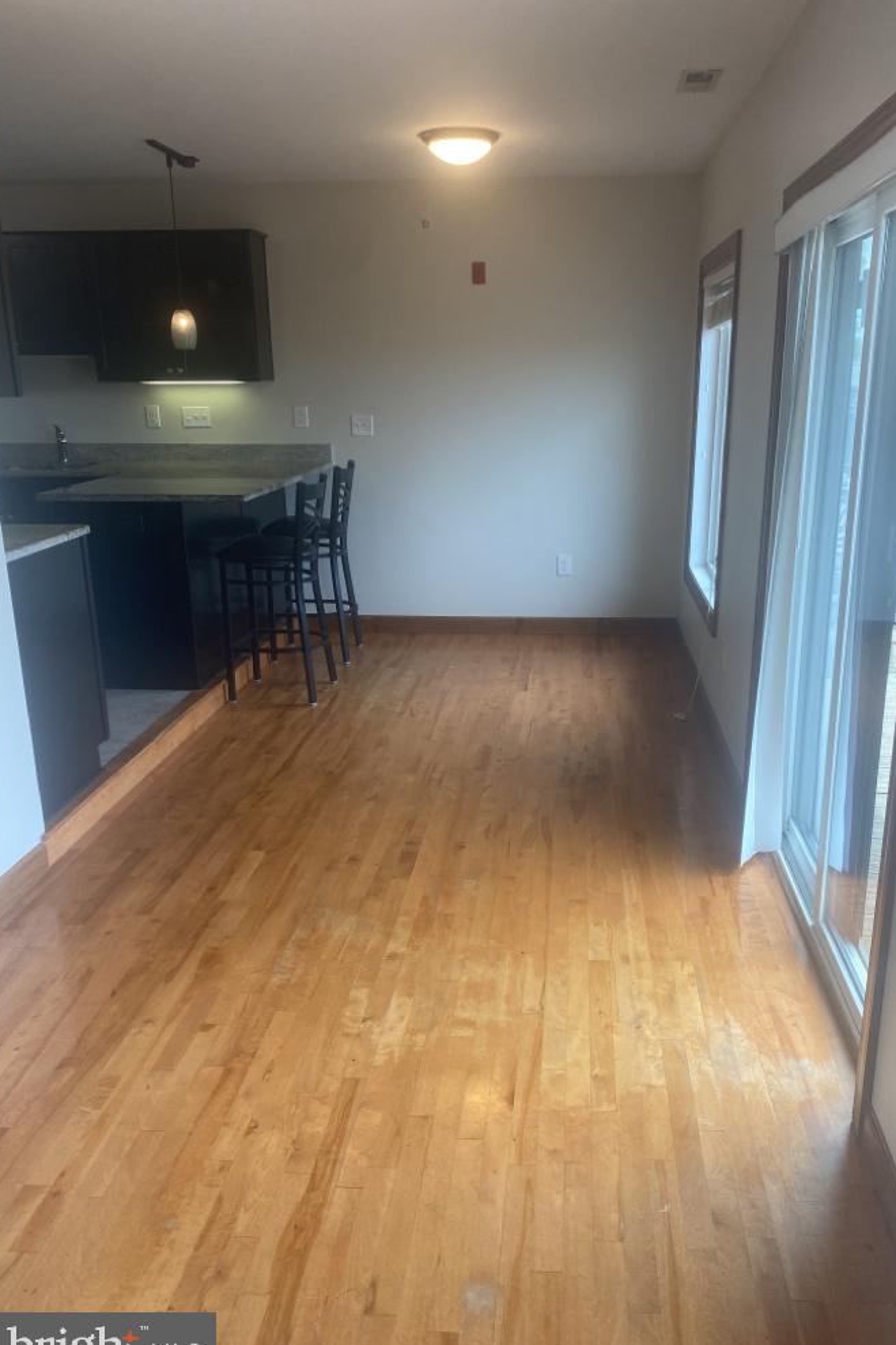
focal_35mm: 28
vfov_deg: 65.5
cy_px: 689
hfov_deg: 46.3
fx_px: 1046
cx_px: 513
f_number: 1.8
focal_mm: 4.25
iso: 64
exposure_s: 1/120
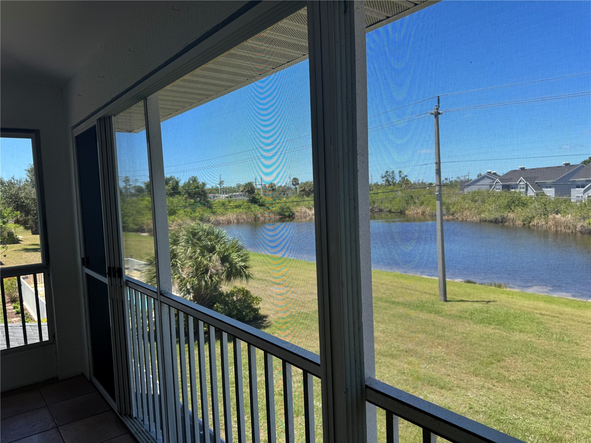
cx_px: 296
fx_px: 410
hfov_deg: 71.6
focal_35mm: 24
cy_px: 222
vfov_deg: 56.8
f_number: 1.78
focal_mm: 6.76
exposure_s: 1/1721
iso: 80
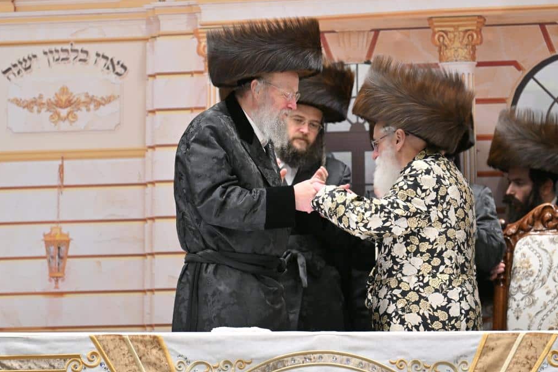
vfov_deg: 4.6
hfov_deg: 6.8
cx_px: 278
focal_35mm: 302
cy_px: 185
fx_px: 4681
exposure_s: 1/250
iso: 250
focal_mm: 200
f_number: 2.8
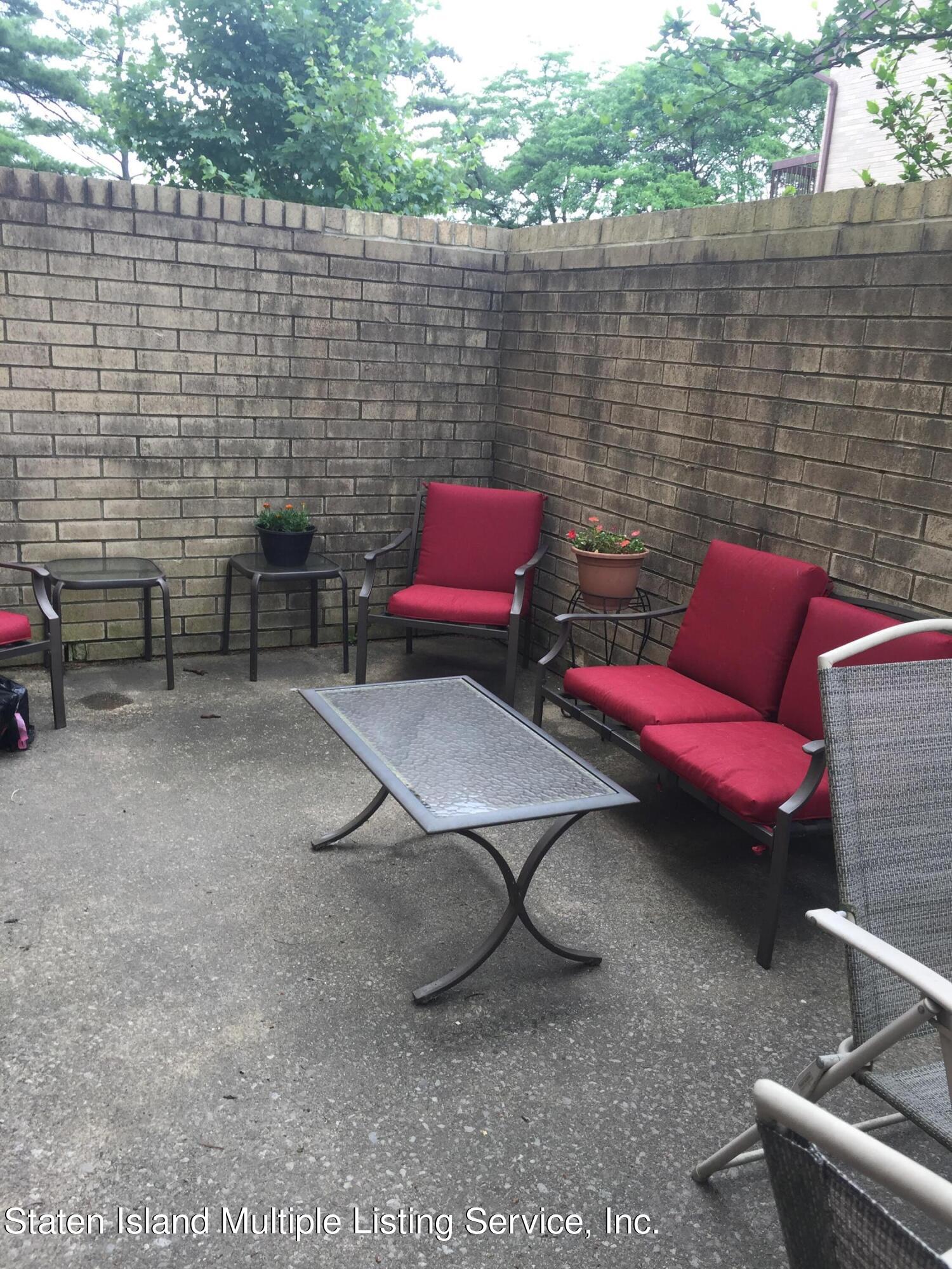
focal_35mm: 29
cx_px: 476
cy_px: 634
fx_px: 1063
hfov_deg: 48.2
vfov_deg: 61.7
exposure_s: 1/120
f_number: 2.2
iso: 32
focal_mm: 4.15
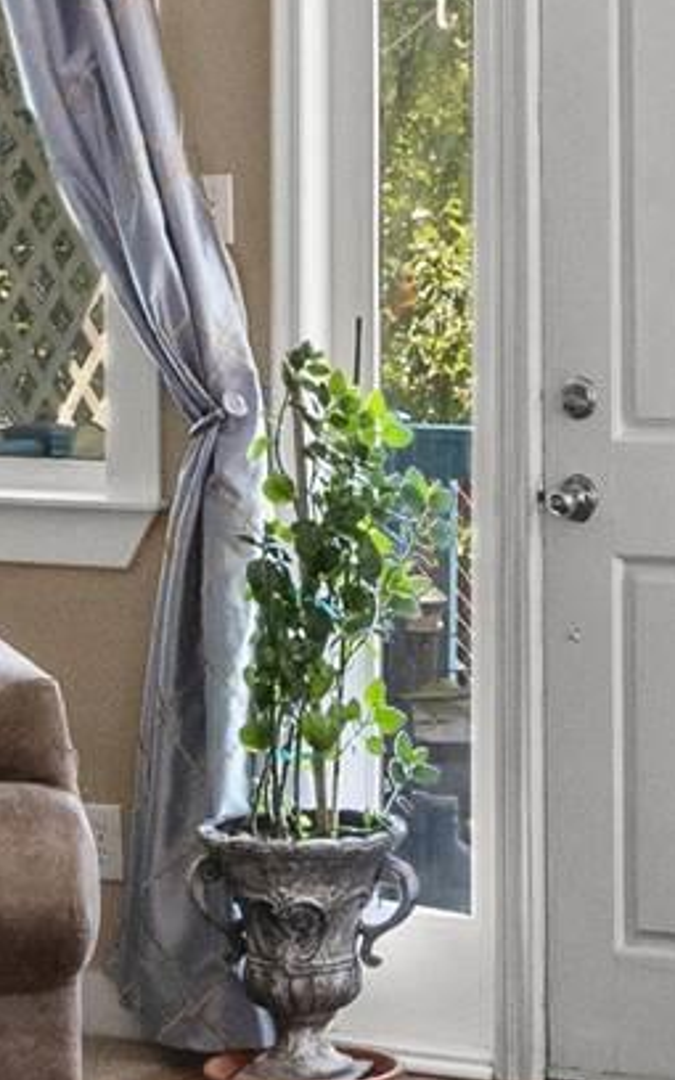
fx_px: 4062
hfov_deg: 9.5
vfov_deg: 15.1
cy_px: 262
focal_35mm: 138
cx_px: 458
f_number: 9
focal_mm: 12
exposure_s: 1/10
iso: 250
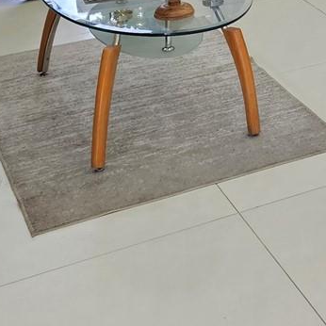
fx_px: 1002
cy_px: -223
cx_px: 484
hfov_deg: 16.8
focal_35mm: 94
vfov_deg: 16.2
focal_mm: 6.3
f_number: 1.7
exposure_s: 1/120
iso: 125
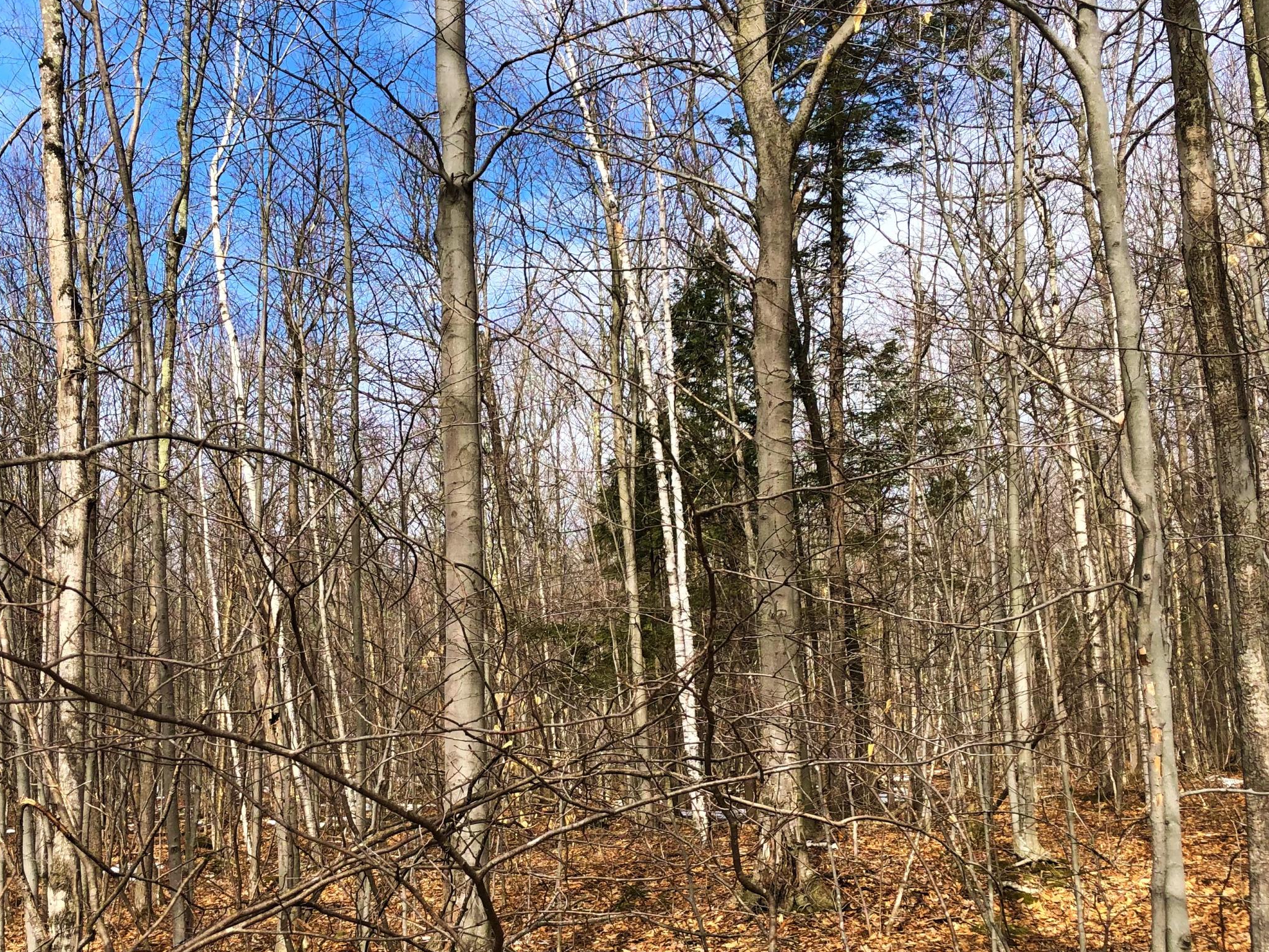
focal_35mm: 41
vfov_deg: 34.9
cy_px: 601
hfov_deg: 45.8
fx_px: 1503
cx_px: 604
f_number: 1.8
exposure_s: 1/1230
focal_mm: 3.99
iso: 20
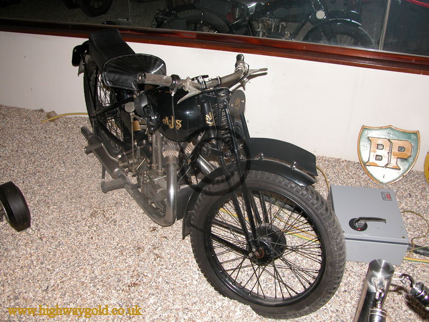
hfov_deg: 52.6
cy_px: 161
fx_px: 434
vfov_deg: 40.7
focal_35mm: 35
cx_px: 214
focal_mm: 8.9
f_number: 2.8
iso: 100
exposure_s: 1/60
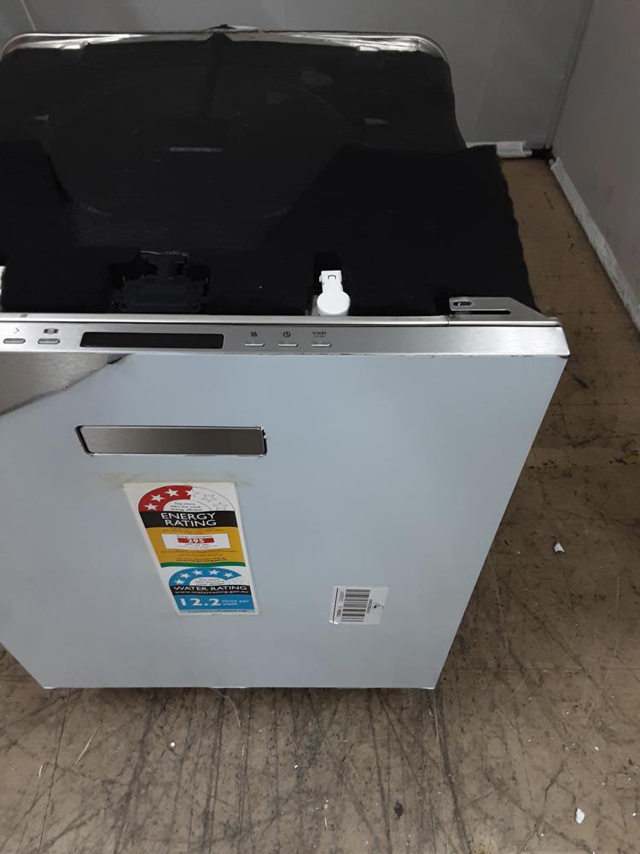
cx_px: 320
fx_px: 690
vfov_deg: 63.4
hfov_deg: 49.7
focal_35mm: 28
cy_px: 427
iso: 125
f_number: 1.9
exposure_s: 1/33
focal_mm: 2.9
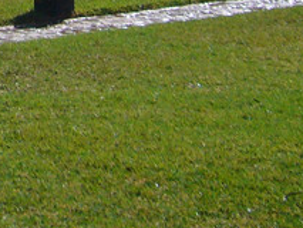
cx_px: -240
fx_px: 1445
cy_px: -275
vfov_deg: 8.4
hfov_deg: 11.2
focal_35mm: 165
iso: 80
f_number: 6.3
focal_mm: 5.4
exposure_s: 1/400
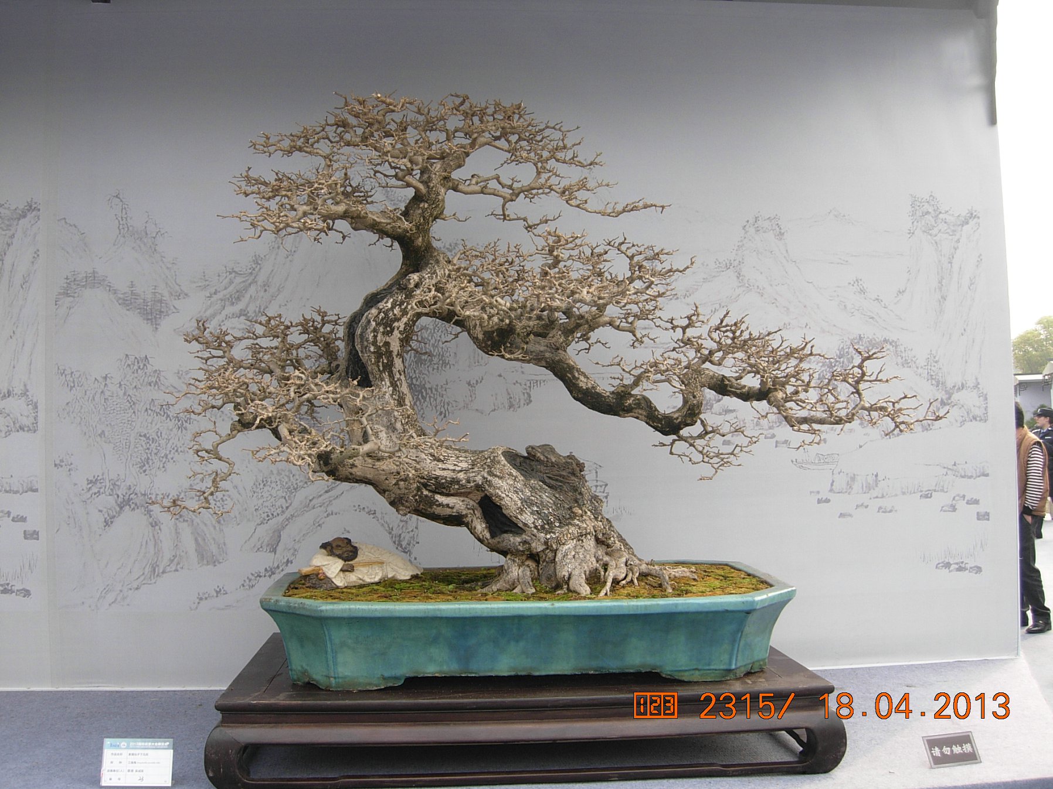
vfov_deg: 39.7
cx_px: 526
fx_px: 1095
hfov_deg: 51.4
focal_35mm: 36
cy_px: 394
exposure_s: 1/166
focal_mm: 7.5
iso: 50
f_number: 3.8
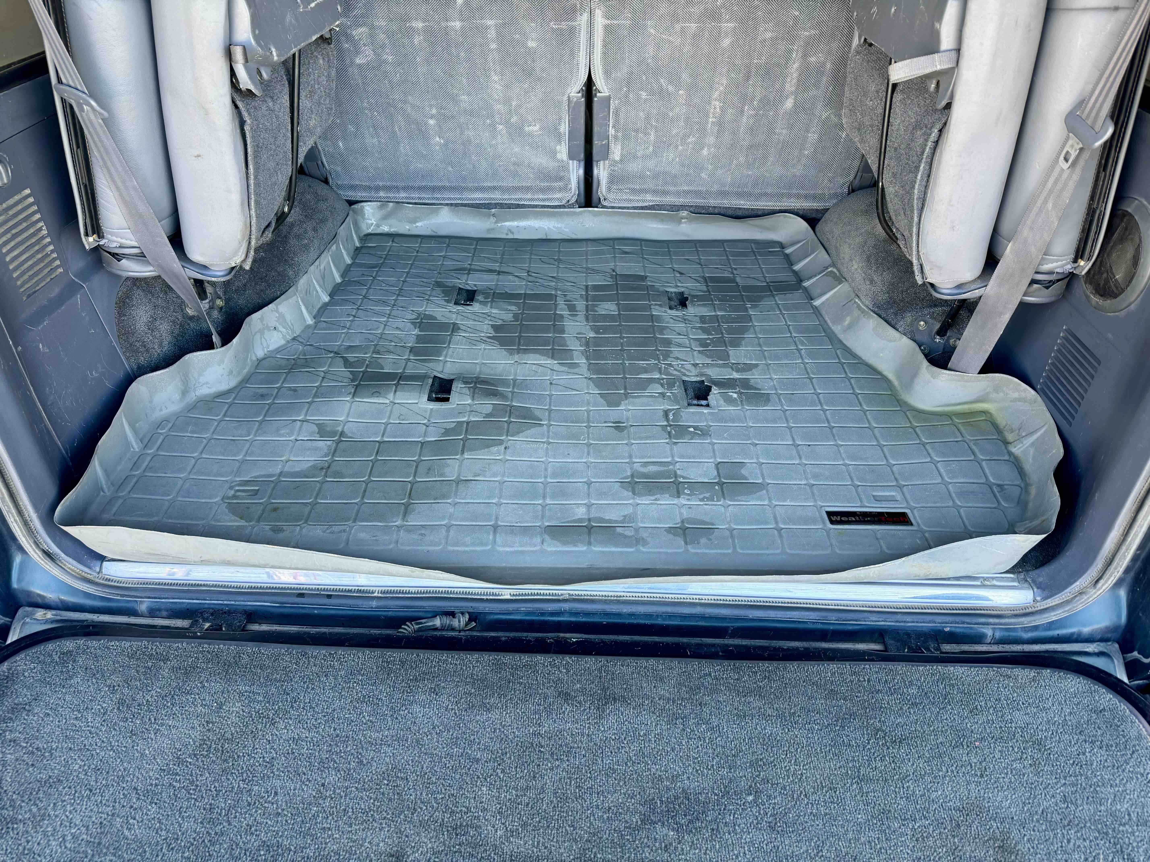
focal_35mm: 24
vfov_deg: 56.8
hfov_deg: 71.6
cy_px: 431
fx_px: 797
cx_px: 575
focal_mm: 6.76
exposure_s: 1/121
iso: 125
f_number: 1.78
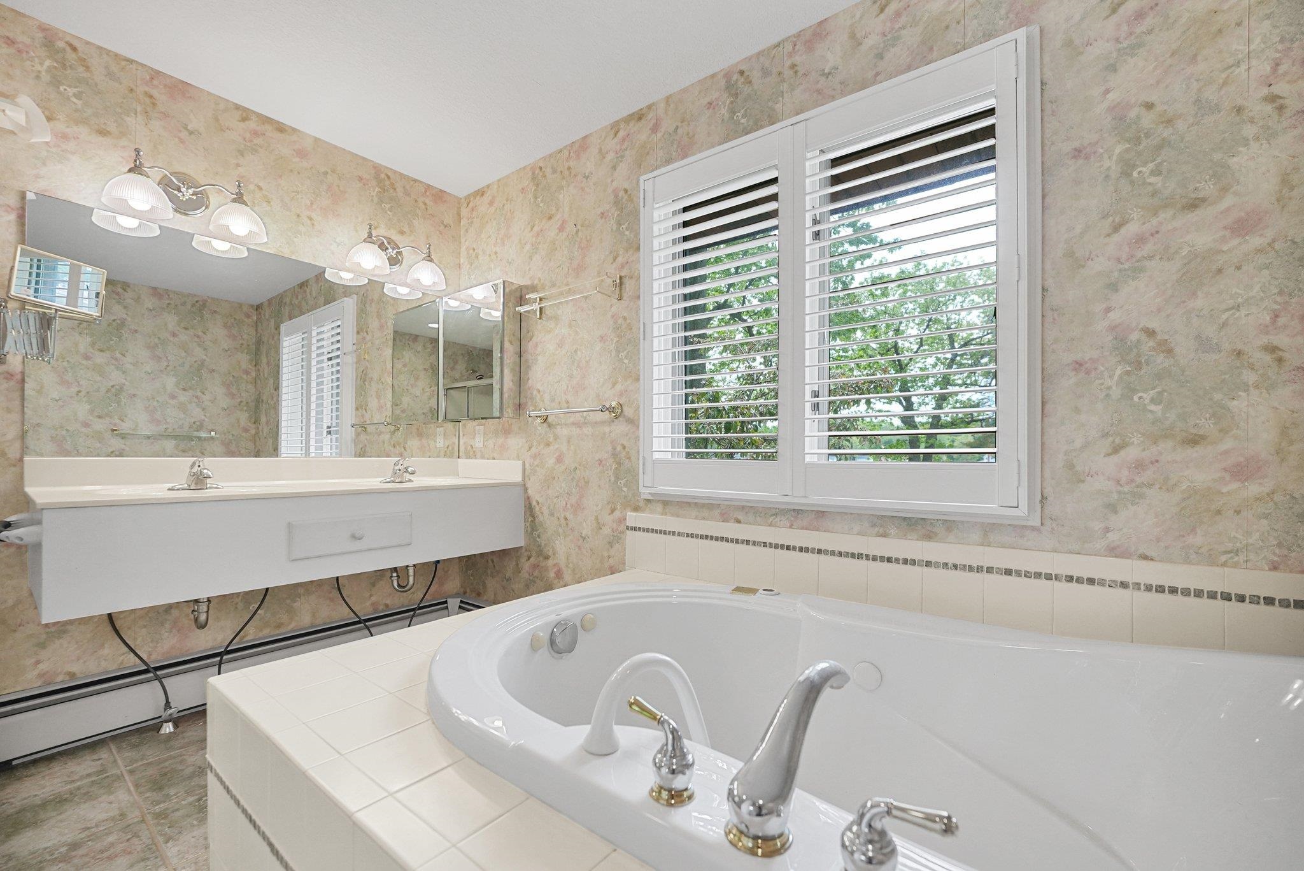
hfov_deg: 104.2
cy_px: 436
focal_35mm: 14
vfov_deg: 81.3
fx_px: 507
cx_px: 652
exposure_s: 1/125
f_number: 4.5
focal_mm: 14
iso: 1600
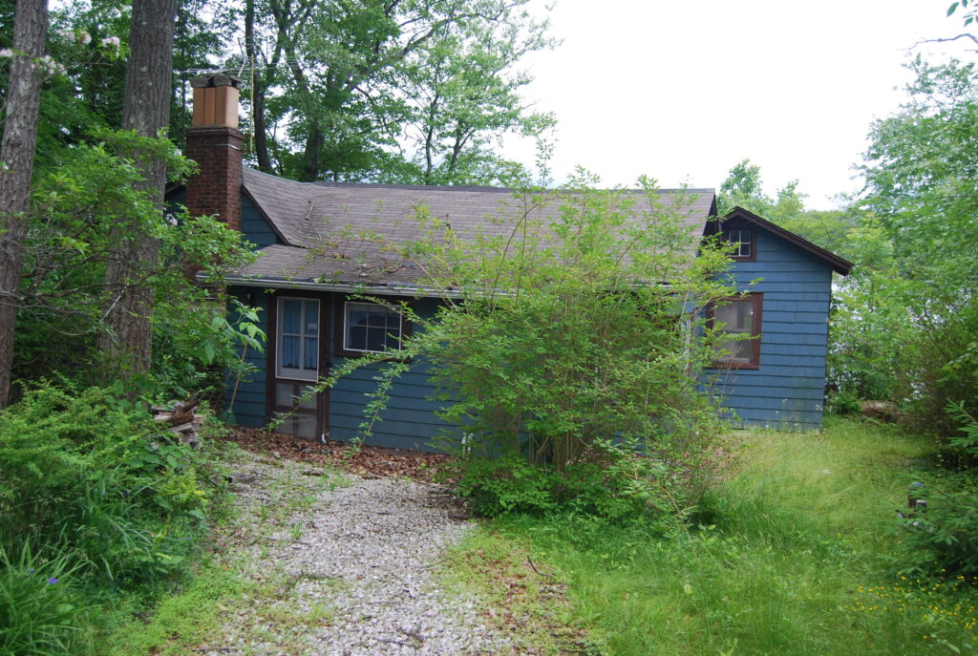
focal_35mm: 33
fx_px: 898
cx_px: 489
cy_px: 328
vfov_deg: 40.1
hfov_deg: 57.1
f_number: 3.8
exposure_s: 1/160
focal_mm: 22
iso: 100
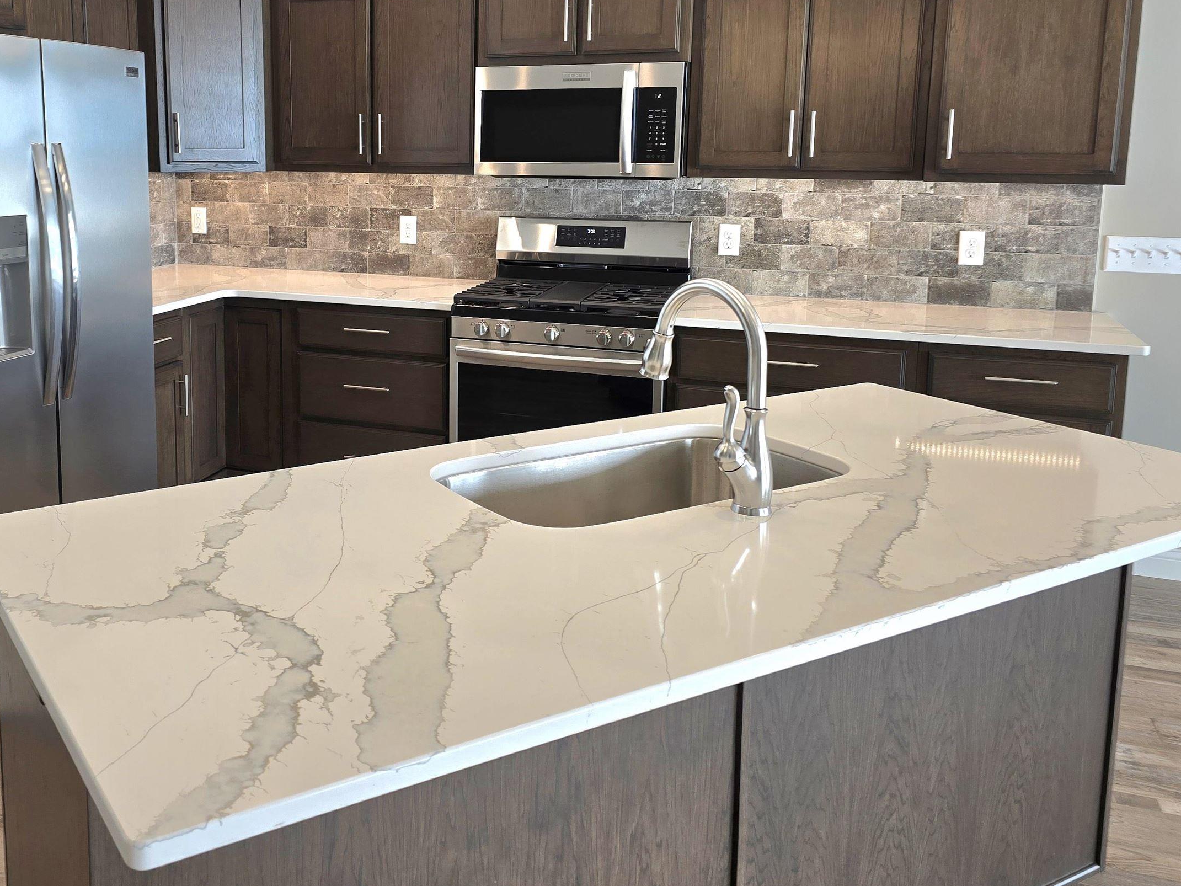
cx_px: 412
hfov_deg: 54.4
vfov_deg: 42.5
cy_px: 311
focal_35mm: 33
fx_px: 1126
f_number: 1.7
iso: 50
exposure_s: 1/120
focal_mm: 6.3
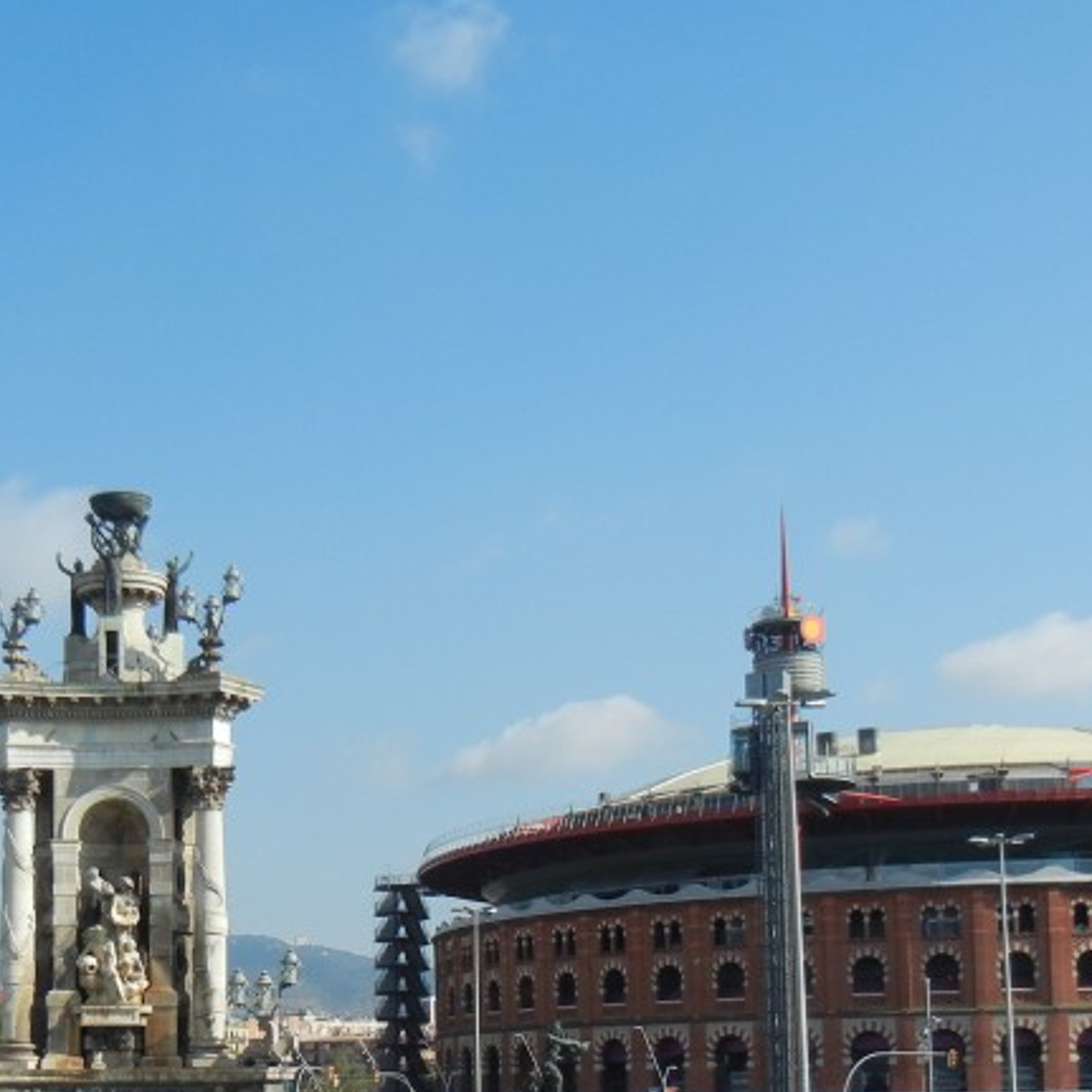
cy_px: 905
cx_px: 340
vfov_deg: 26.7
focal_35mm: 63
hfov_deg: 27.1
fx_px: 2248
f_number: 7
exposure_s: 1/386
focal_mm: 5.4
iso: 160
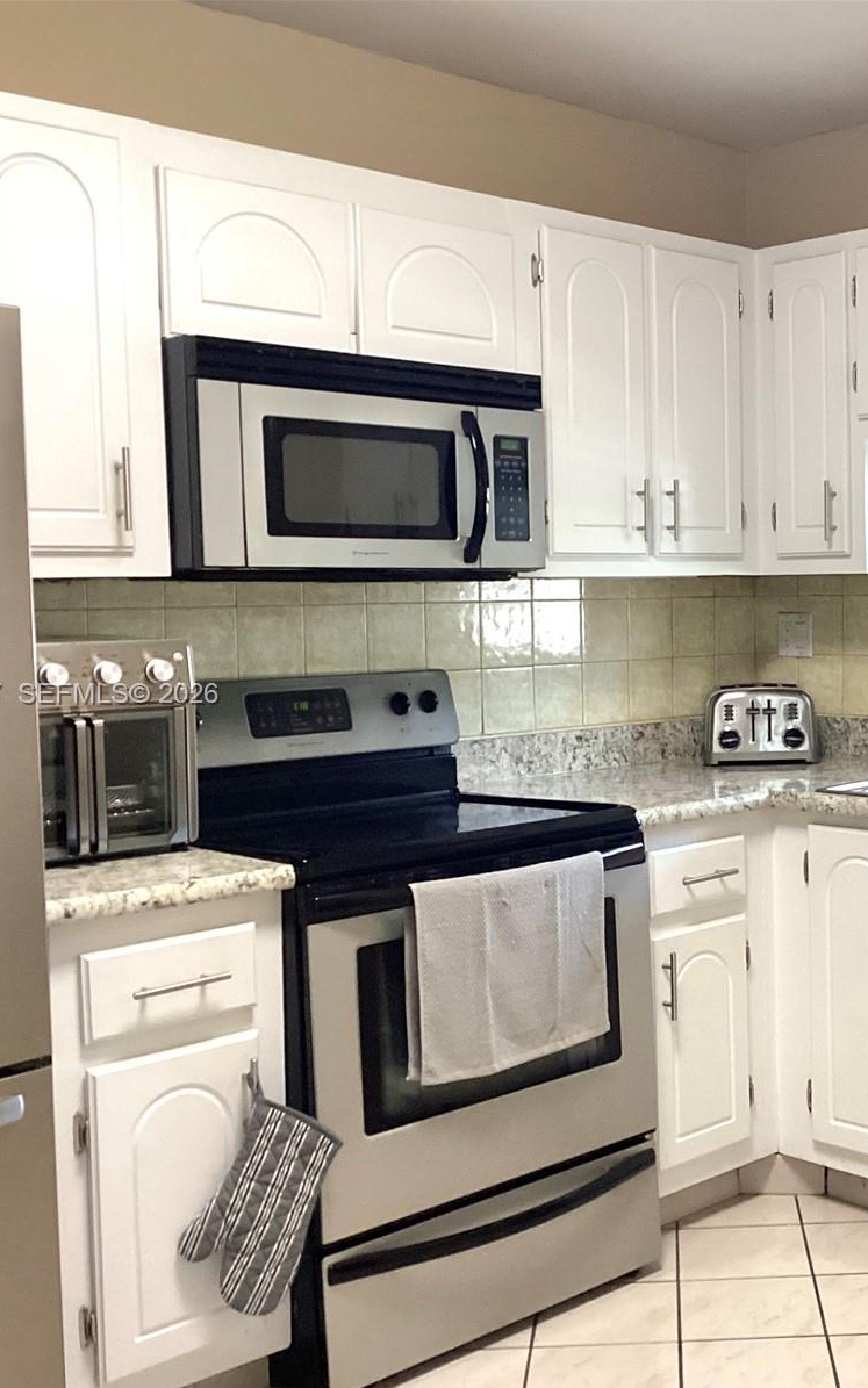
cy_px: 696
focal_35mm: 44
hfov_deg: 28.1
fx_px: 1665
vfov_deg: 45.3
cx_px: 787
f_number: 2.4
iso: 200
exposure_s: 1/60
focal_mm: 3.3
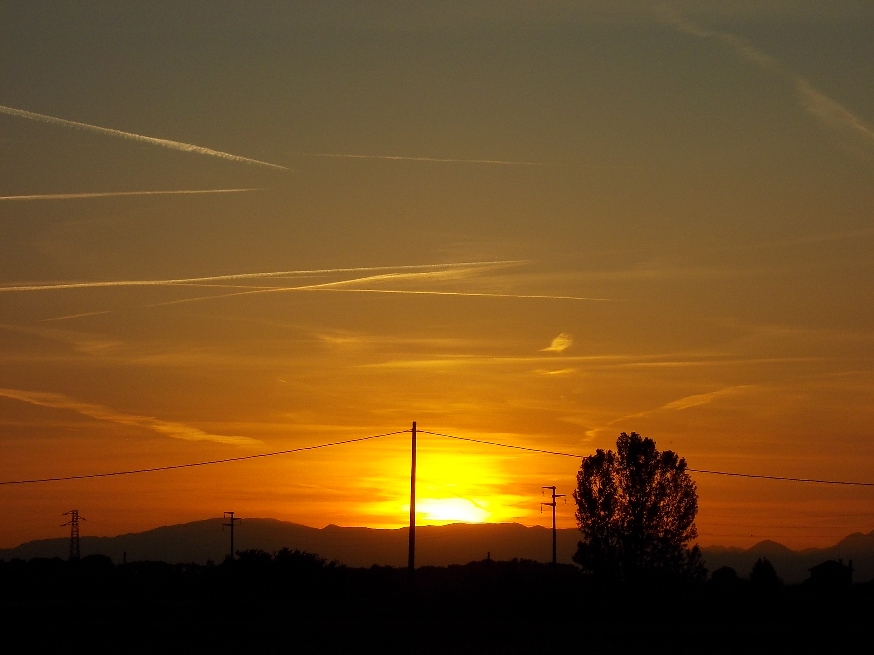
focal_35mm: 127
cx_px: 437
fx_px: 3207
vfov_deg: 11.7
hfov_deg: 15.5
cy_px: 328
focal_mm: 17.9
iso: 80
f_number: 6.3
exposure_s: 1/400
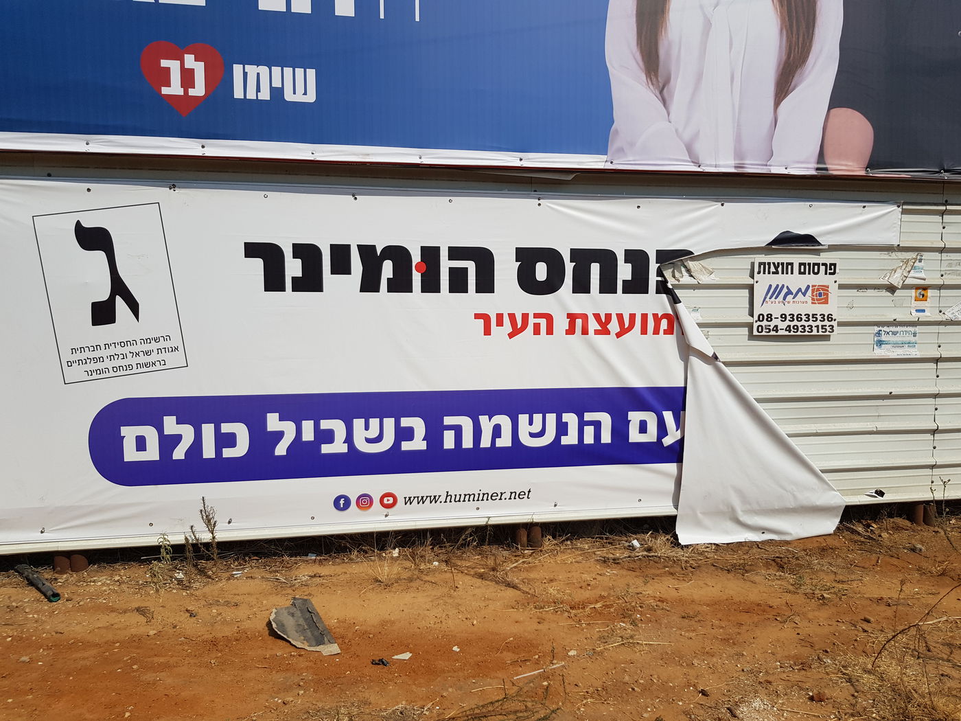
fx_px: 722
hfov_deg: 67.3
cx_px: 480
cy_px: 360
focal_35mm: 26
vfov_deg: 53.1
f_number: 1.7
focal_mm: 4.3
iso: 40
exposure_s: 1/5888
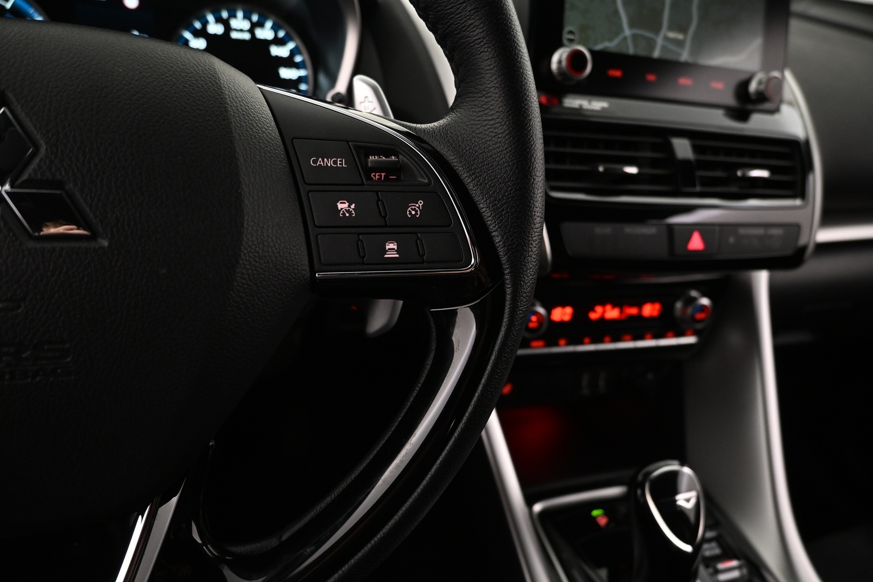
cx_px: 436
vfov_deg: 53.1
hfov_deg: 73.7
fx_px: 582
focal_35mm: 24
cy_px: 291
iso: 1250
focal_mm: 16
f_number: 3.5
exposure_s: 1/25
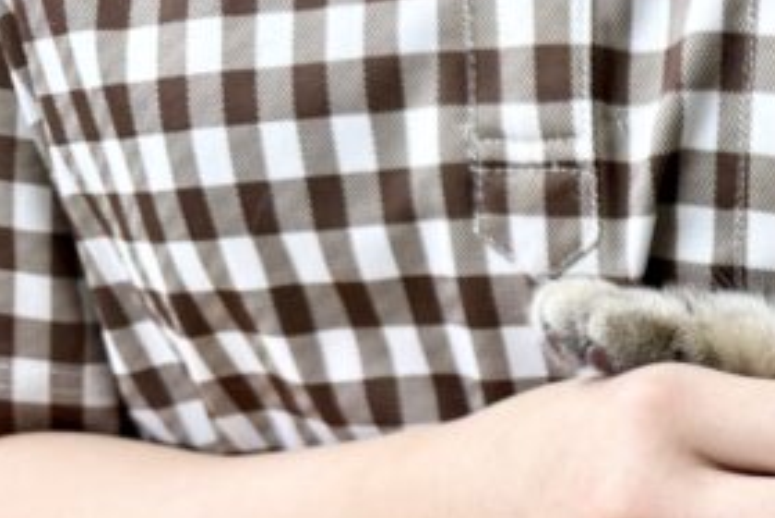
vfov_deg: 22.9
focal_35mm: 57
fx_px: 1228
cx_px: 872
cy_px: 507
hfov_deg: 30.9
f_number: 1.78
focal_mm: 6.76
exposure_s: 1/50
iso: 125
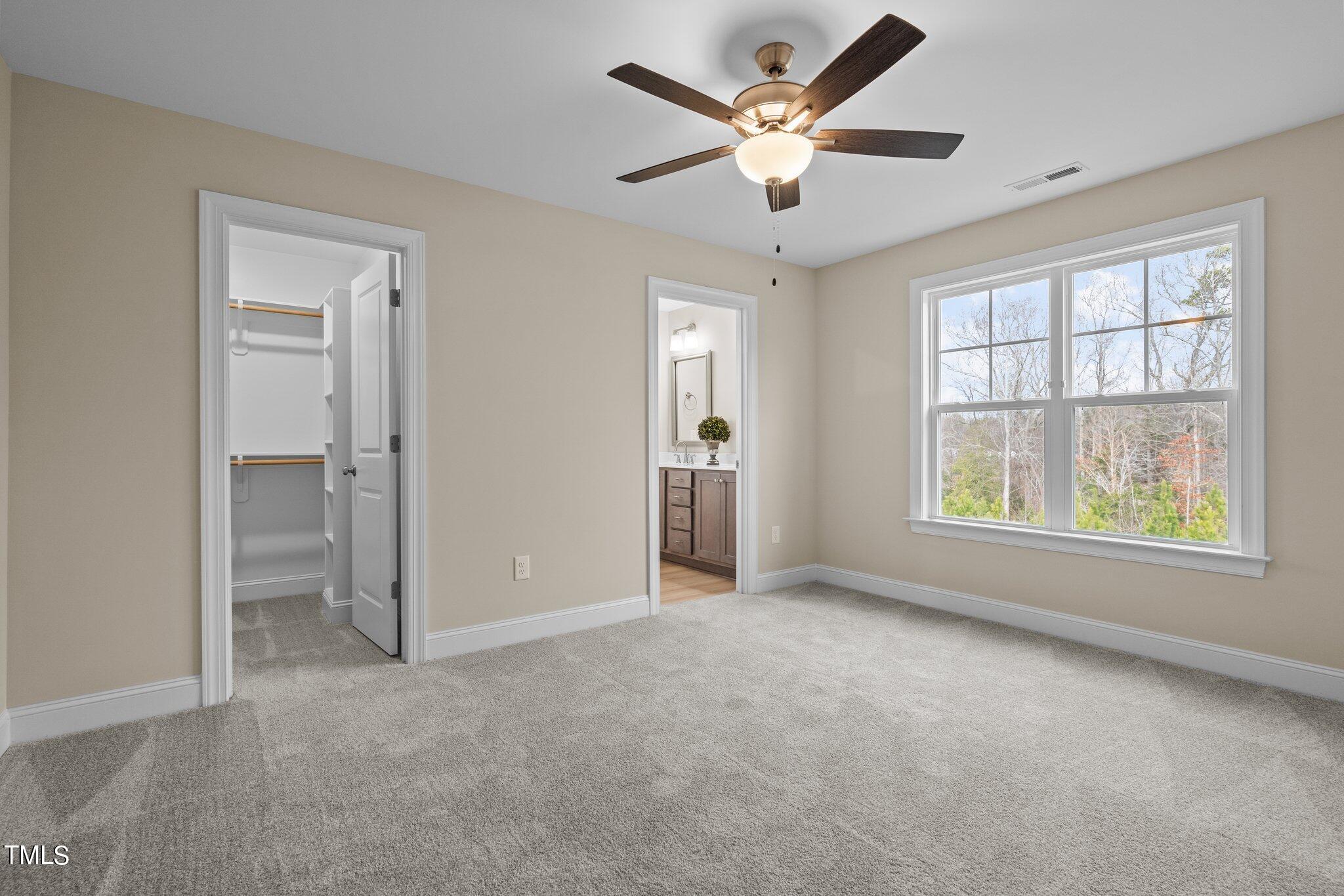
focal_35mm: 16
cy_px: 448
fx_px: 597
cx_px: 672
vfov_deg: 73.7
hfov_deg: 96.7
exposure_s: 1/4
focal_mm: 16
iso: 400
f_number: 8
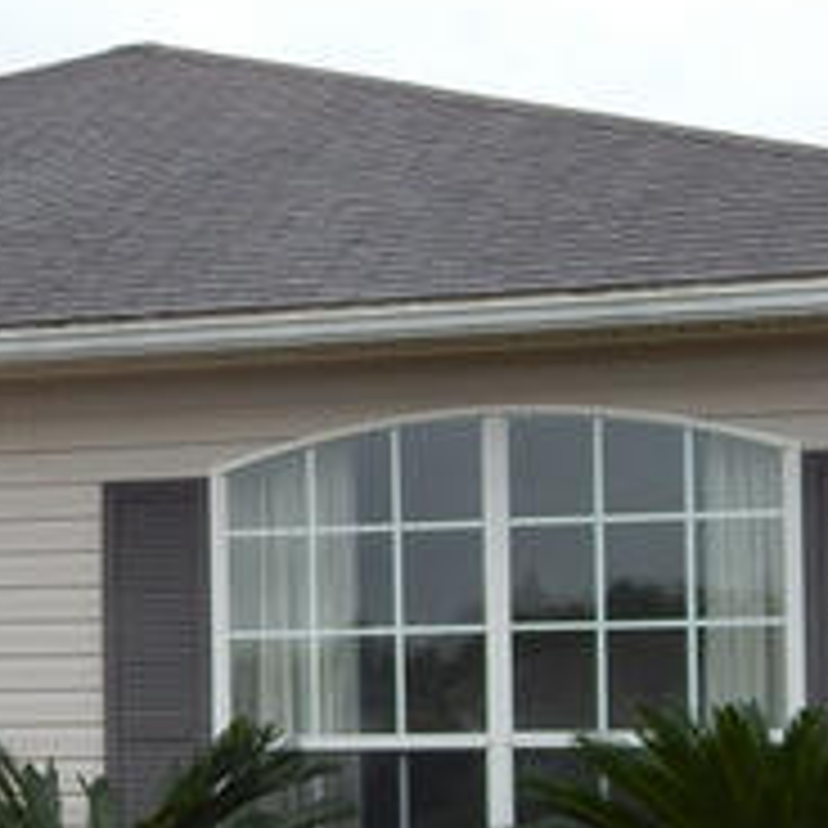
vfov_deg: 14.8
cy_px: 657
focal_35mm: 117
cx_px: -108
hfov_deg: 14.5
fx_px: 3166
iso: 125
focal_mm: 6.8
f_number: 3.4
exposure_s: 1/250
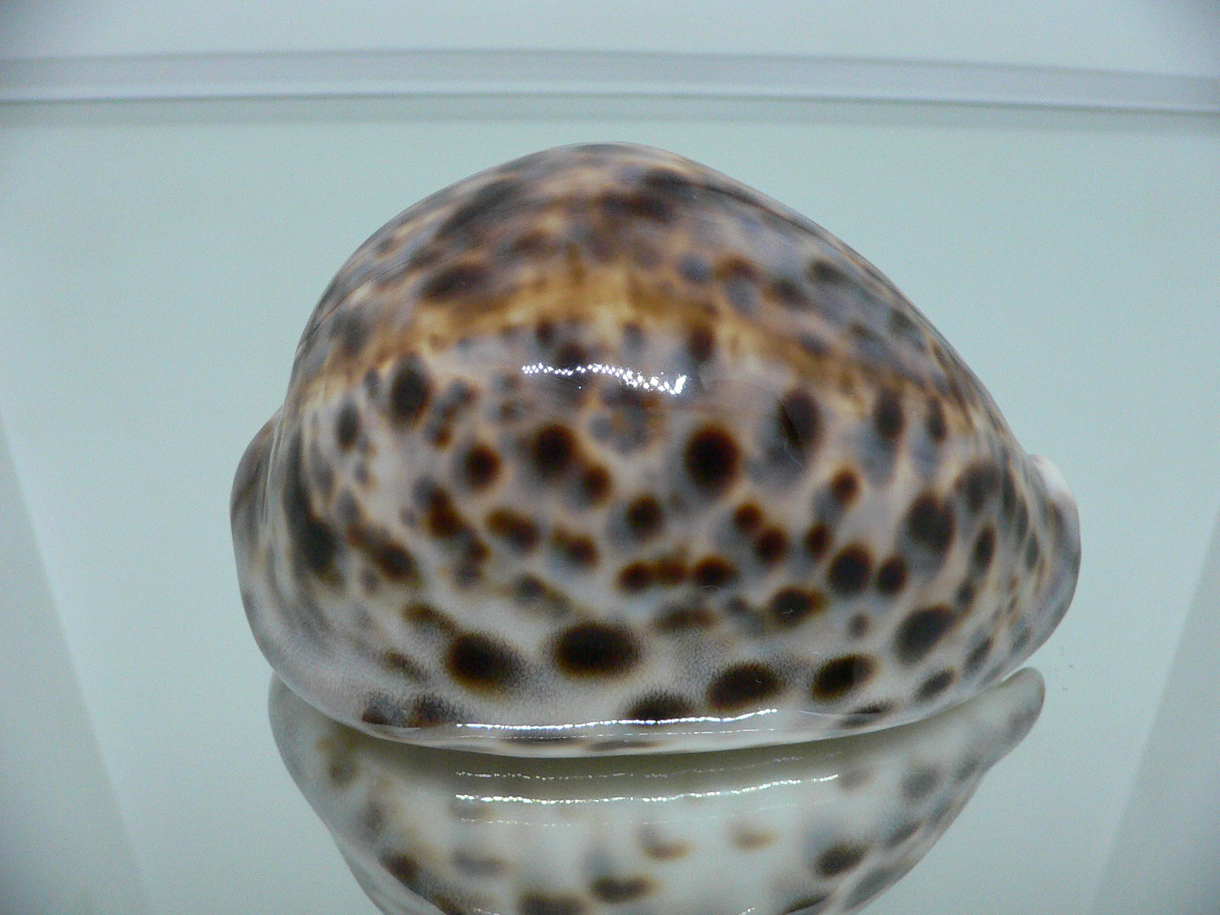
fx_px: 1234
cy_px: 458
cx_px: 610
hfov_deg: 52.6
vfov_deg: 40.7
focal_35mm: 35
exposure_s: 1/50
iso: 200
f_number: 2.8
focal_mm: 4.6
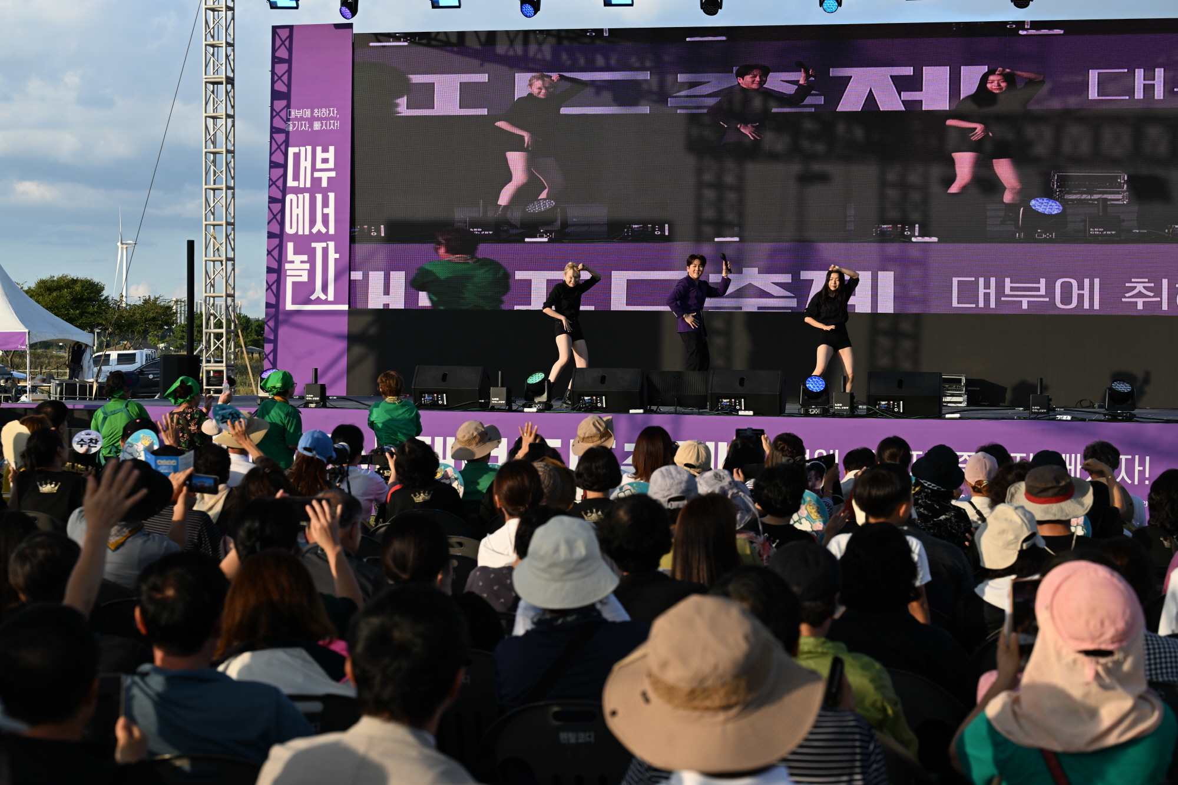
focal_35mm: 70
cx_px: 589
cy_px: 392
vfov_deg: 19.5
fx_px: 2290
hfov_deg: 28.8
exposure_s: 1/250
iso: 100
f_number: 6.3
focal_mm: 70
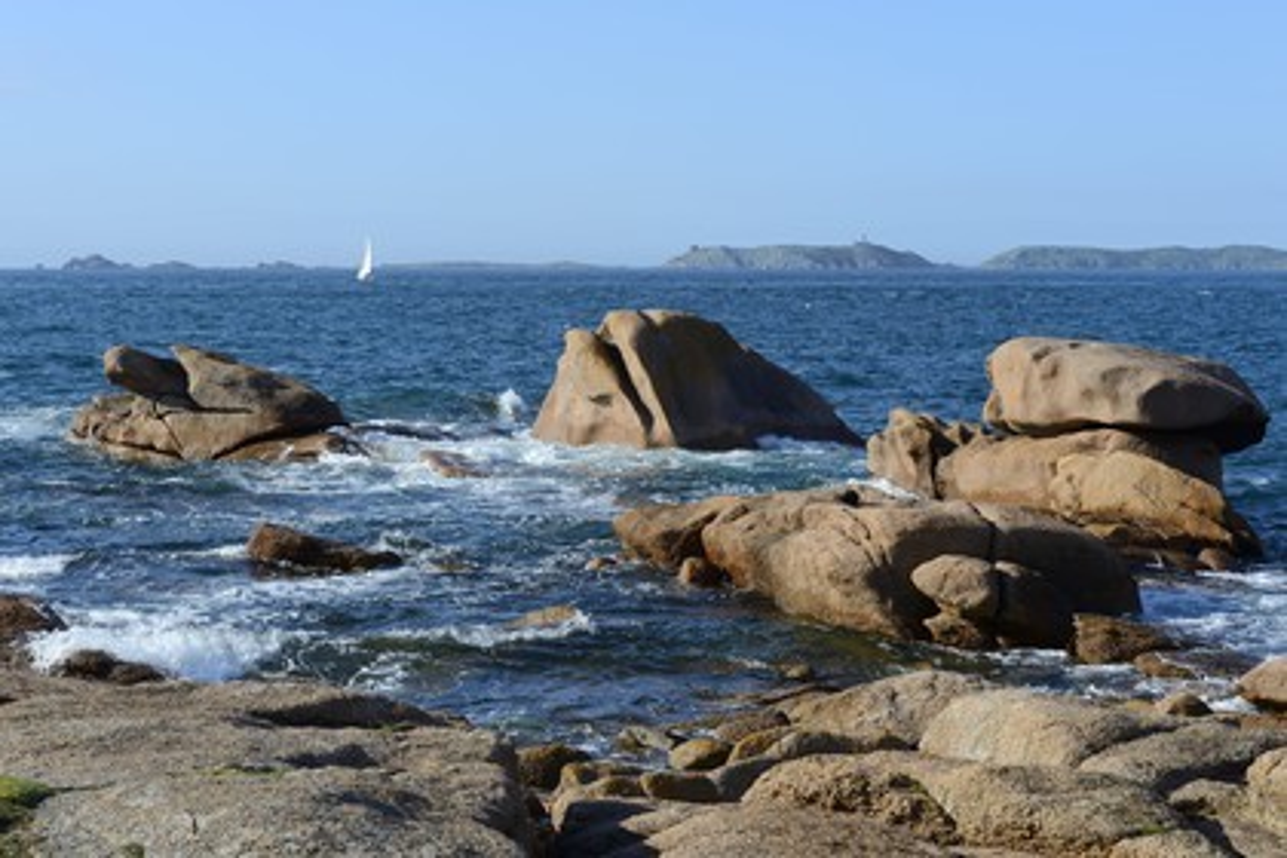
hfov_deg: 28.8
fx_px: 2502
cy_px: 429
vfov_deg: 19.5
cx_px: 644
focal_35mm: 70
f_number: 11
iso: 200
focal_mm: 70
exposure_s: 1/250
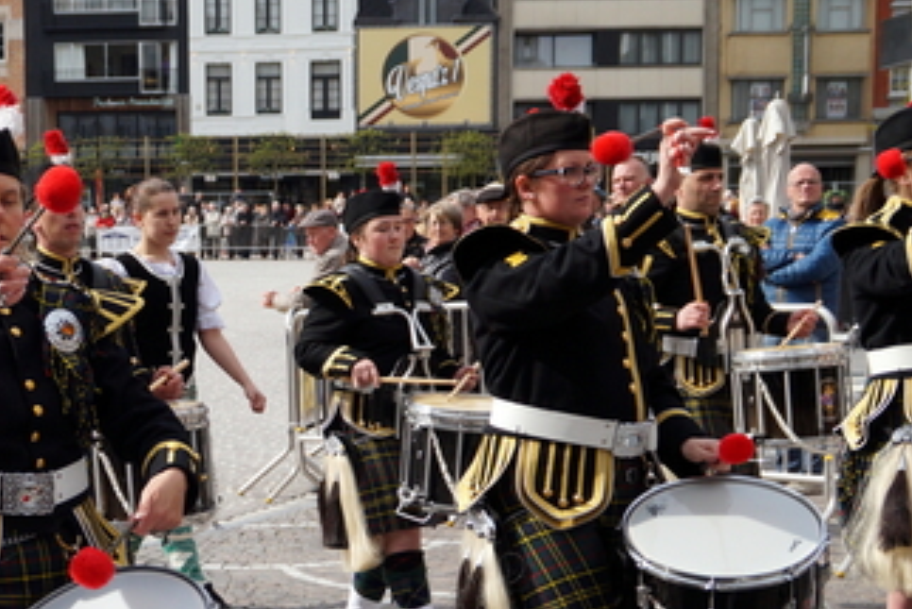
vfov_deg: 20.1
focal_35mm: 67
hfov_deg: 29.8
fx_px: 1698
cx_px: 300
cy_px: 507
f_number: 4
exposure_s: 1/2000
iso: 320
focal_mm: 24
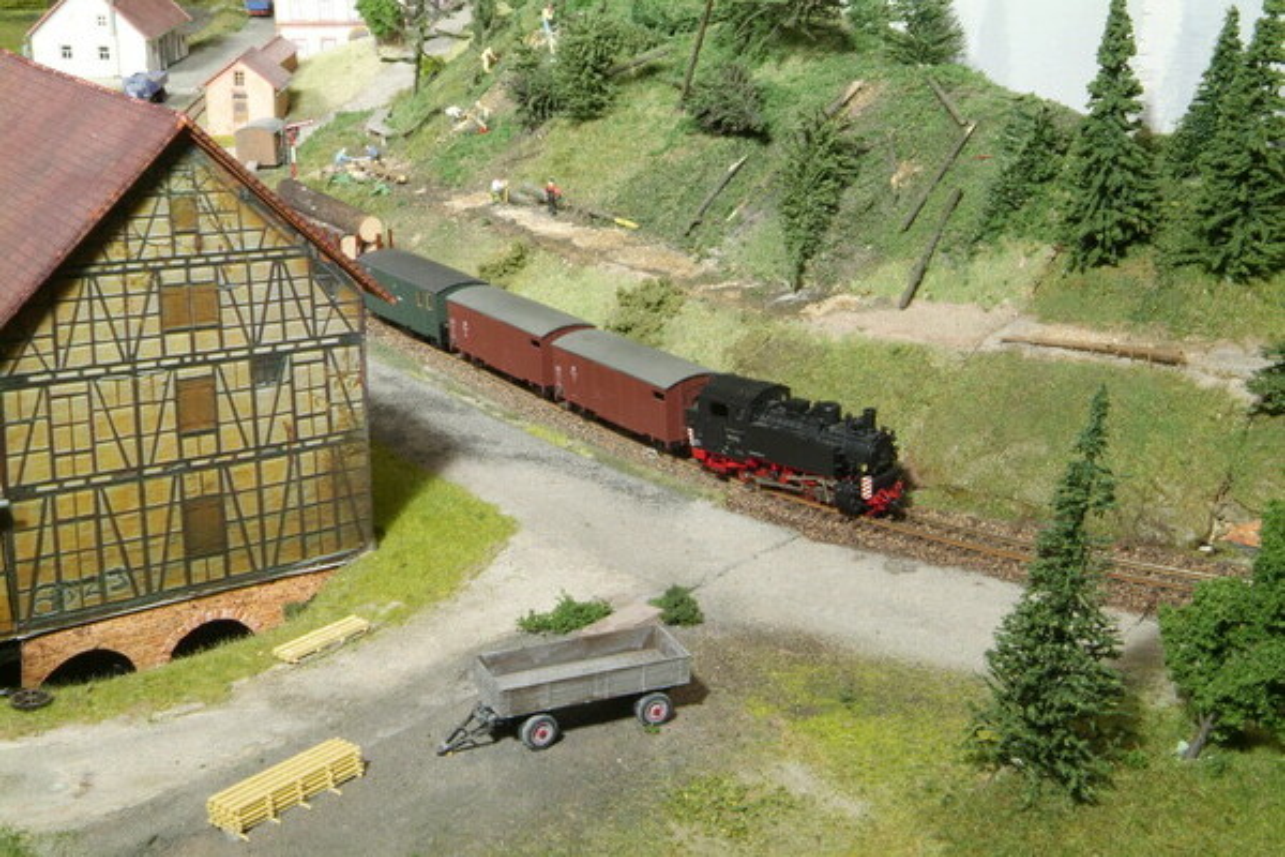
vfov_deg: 26.5
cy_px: 428
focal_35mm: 51
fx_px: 1820
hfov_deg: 38.9
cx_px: 642
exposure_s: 1/3
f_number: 22
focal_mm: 34
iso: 200
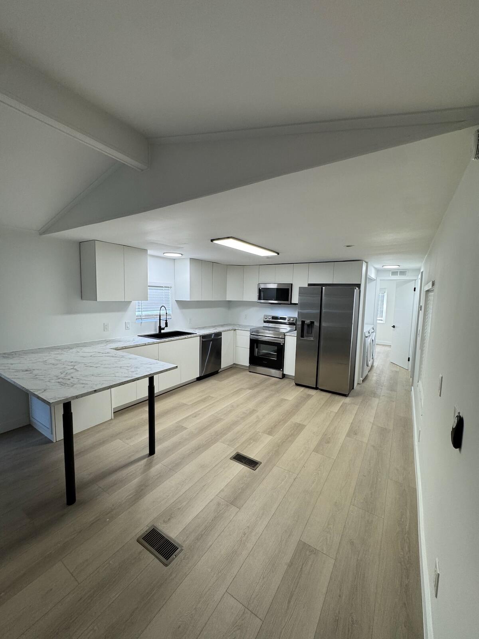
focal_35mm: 14
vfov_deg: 102.1
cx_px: 240
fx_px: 258
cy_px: 320
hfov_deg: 85.7
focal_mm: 2.22
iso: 200
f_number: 2.2
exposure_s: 1/120
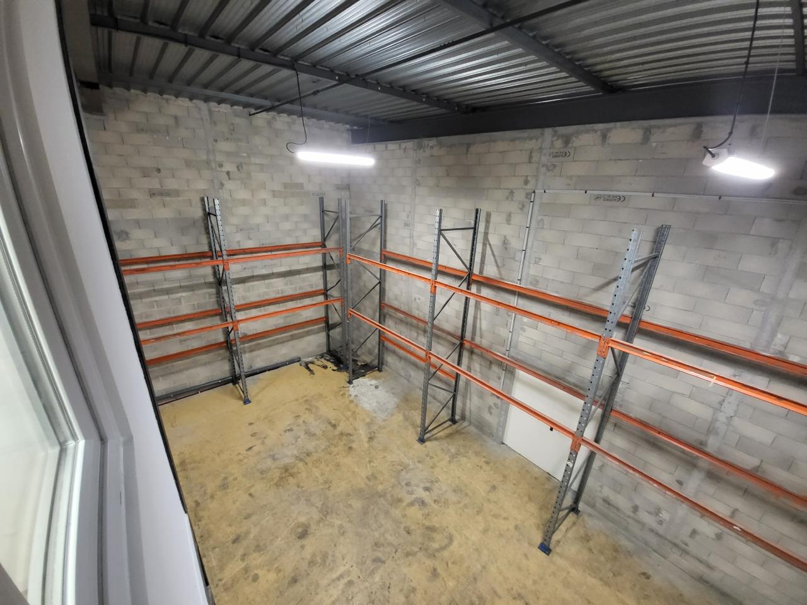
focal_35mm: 13
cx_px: 404
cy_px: 302
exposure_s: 1/33
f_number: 2.2
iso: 500
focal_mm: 1.74
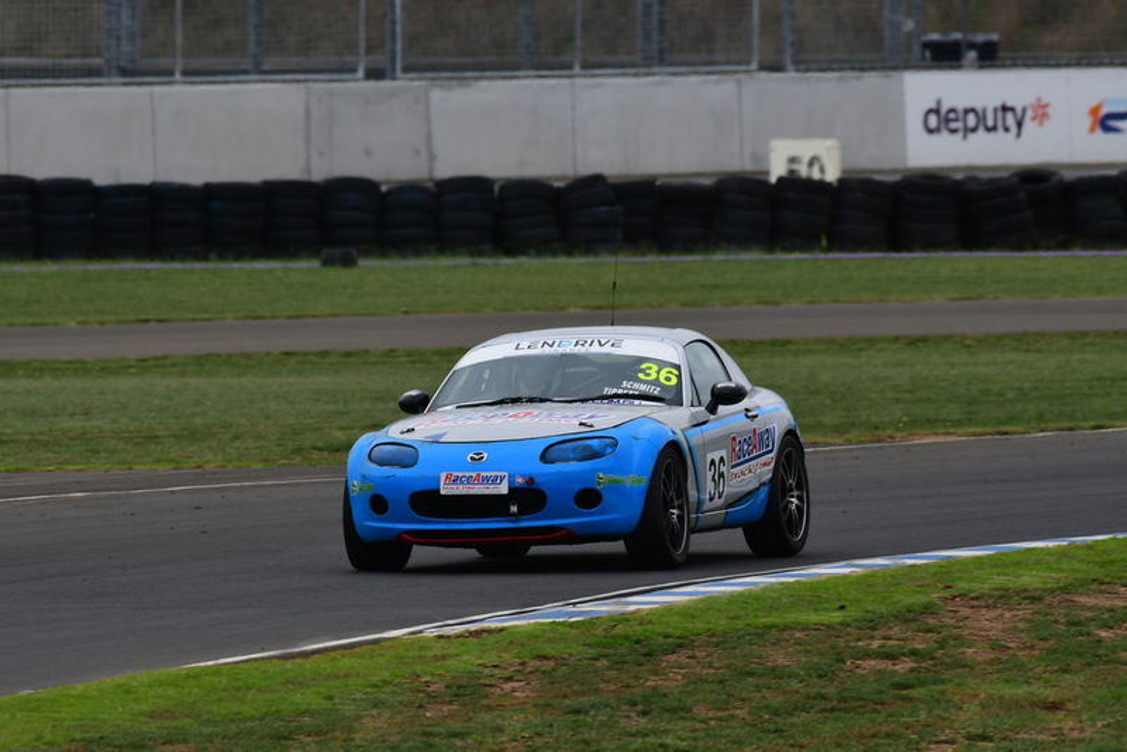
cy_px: 376
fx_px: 22547
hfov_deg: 2.9
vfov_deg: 1.9
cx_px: 564
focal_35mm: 720
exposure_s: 1/640
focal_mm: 480
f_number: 10
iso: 320
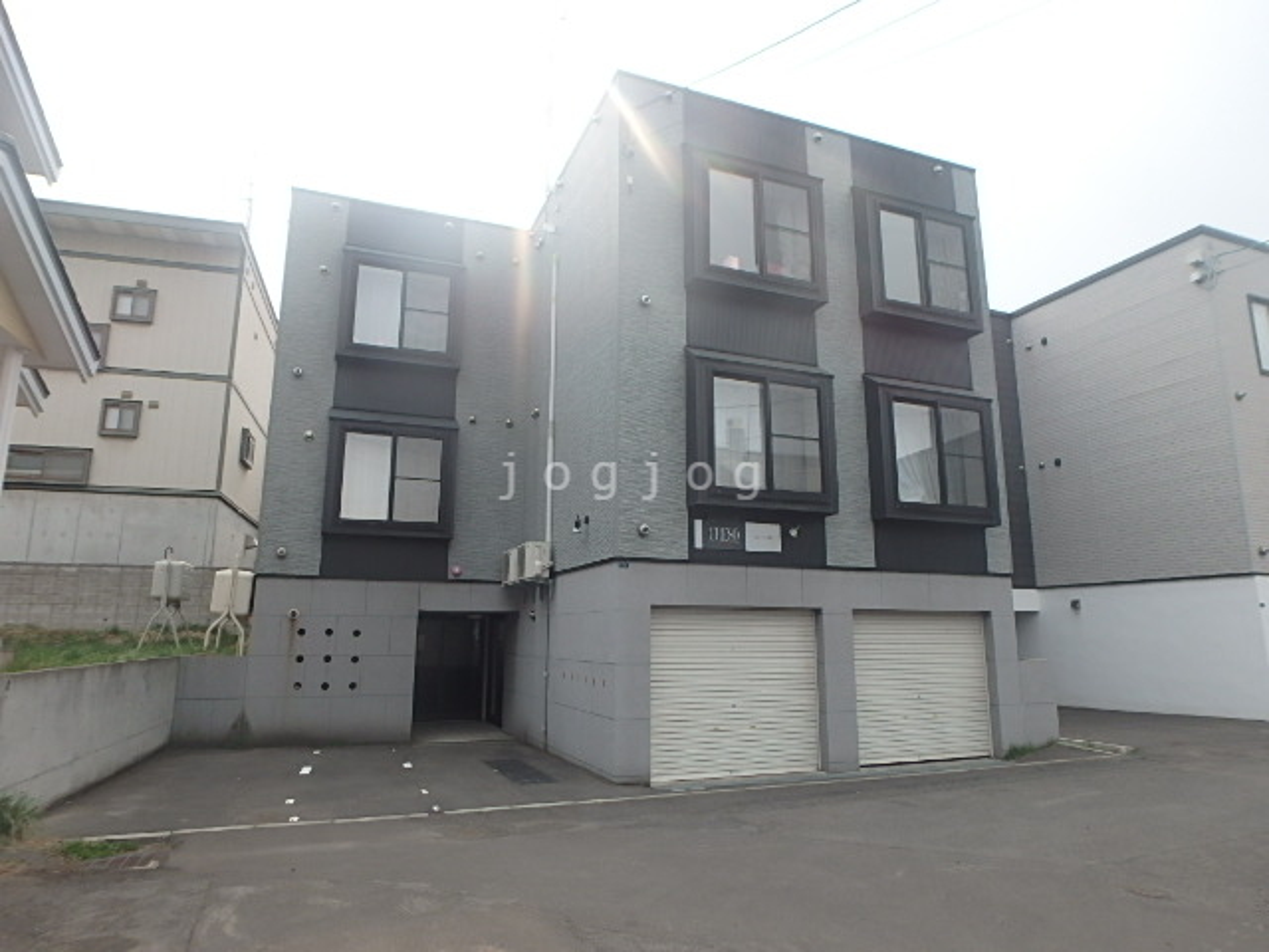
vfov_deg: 63.4
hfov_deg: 79.0
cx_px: 634
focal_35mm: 21
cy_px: 476
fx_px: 770
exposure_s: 1/500
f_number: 3.5
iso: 125
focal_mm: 3.7
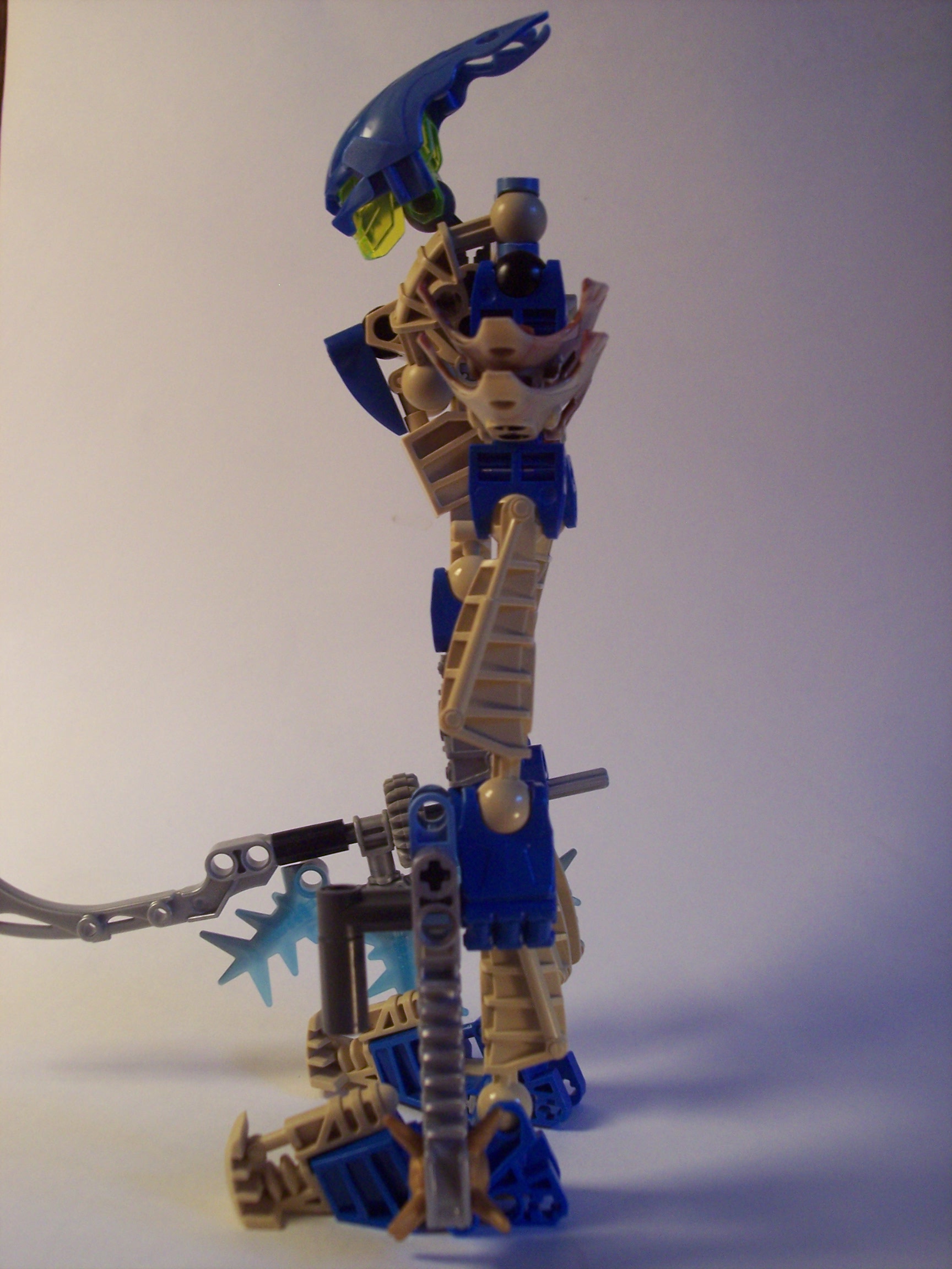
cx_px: 476
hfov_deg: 36.8
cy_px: 634
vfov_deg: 47.9
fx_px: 1430
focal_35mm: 39
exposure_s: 1/30
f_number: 3.4
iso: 200
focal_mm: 8
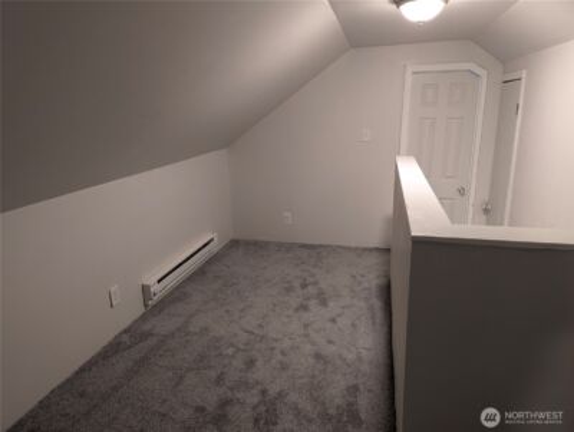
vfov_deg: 56.9
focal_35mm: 24
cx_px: 287
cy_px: 216
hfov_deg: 71.5
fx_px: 398
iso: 147
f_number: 1.85
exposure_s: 1/24
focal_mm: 6.81
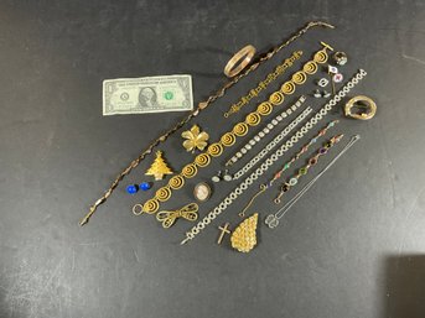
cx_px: 212
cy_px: 159
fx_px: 356
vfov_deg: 48.2
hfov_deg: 61.7
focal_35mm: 29
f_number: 1.8
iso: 80
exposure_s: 1/60
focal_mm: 3
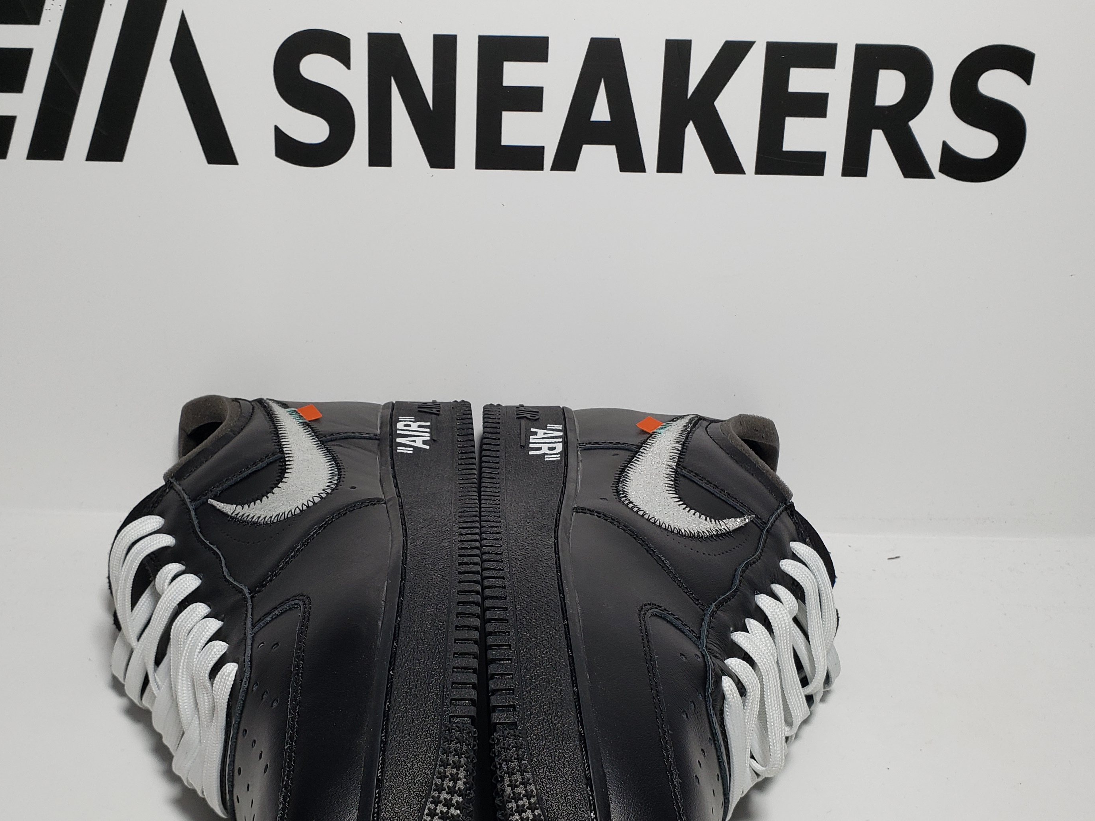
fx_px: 1202
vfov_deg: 37.7
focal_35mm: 38
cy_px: 465
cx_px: 449
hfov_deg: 48.7
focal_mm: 4.3
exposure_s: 1/298
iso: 50
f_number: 2.4
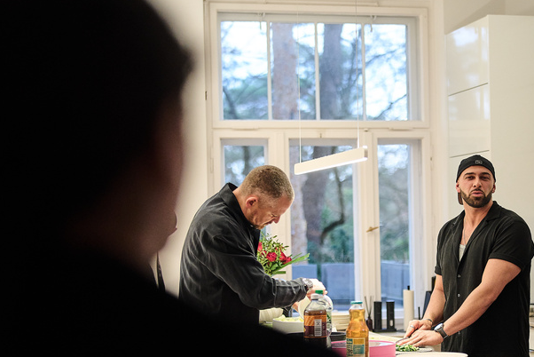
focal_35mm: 85
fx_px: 1261
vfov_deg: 16.0
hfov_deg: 23.8
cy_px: 262
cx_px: 352
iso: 1600
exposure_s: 1/500
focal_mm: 50
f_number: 1.6
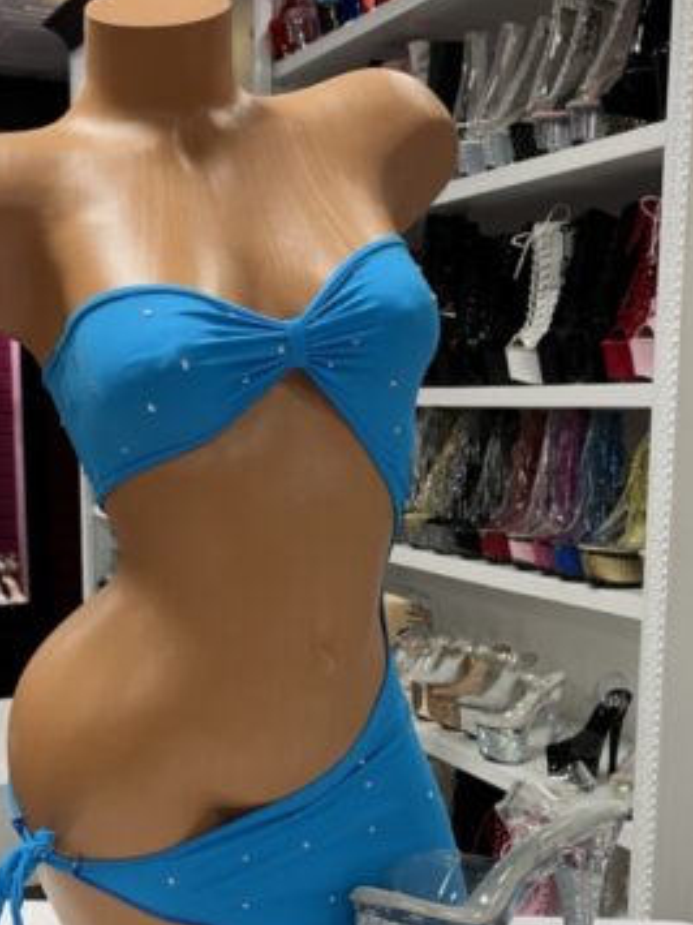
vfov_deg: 42.7
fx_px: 1175
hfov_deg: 32.7
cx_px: 266
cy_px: 565
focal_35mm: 44
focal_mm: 5.1
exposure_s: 1/60
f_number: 1.6
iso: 100
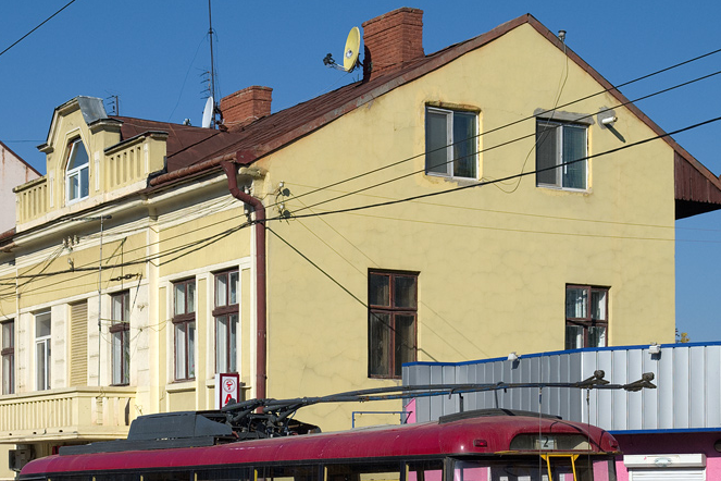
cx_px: 324
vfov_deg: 17.8
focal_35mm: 76
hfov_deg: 26.6
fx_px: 1522
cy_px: 387
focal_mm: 27.7
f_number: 6.4
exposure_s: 1/800
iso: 200
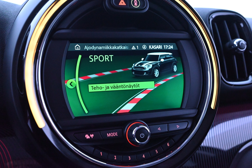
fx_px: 252
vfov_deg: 36.9
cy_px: 84
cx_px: 126
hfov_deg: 53.1
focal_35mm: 36
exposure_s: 1/60
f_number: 5
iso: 9000
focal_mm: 36
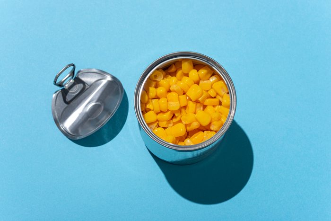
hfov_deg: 33.4
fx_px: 552
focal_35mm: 60
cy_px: 110
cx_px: 166
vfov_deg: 22.6
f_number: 11
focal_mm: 60
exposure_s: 1/160
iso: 50
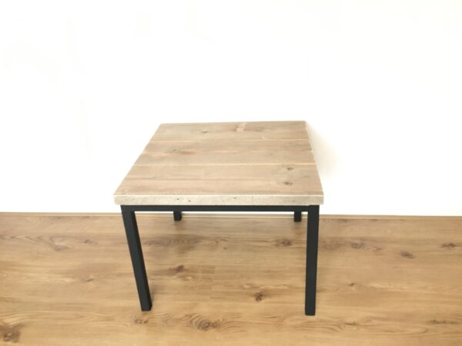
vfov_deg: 48.2
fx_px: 387
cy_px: 173
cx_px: 231
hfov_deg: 61.7
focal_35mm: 29
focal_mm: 4.15
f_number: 2.2
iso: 200
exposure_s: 1/20
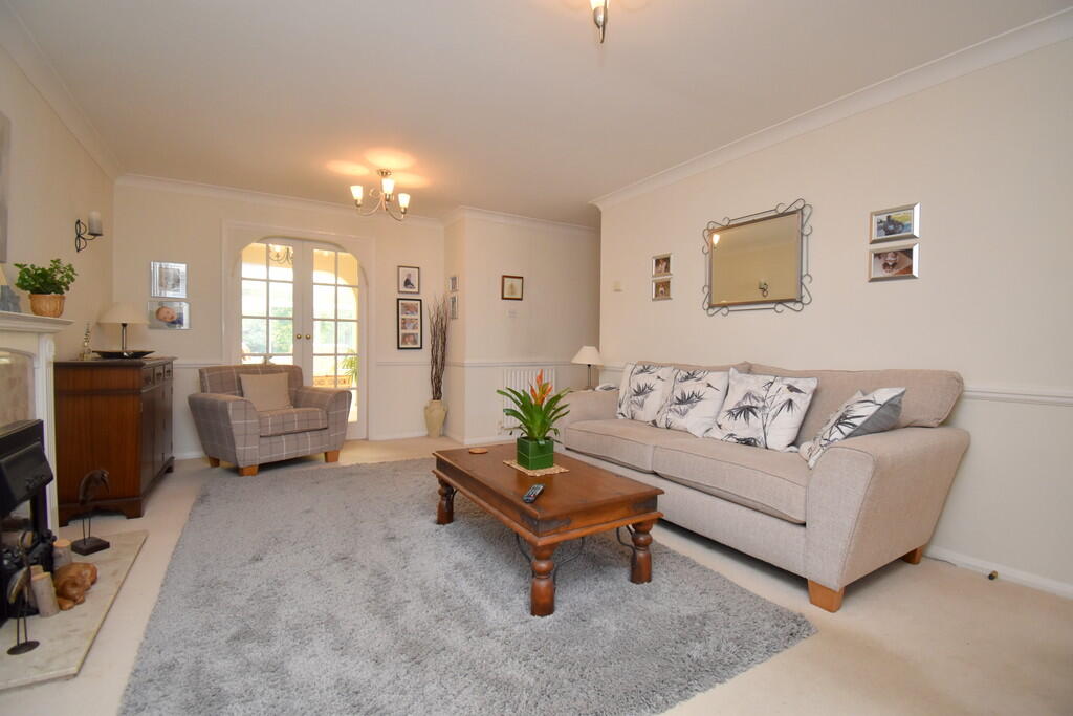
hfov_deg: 100.4
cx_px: 536
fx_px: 447
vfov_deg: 77.3
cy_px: 358
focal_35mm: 15
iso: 800
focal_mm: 10
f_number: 5
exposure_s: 1/200
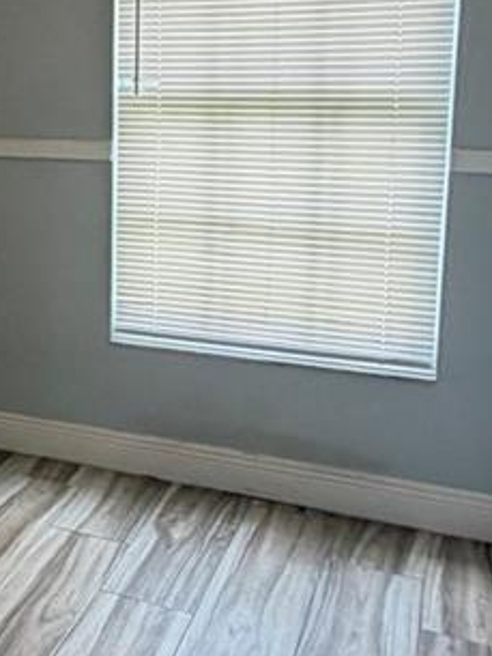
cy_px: 213
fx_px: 1042
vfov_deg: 34.6
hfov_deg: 23.5
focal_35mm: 55
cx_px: -144
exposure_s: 1/121
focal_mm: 2.22
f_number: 2.2
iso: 200
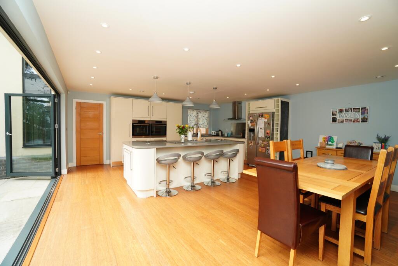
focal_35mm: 15
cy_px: 133
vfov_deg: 77.4
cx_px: 199
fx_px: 166
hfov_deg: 100.4
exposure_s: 1/160
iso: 400
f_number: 5
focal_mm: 10
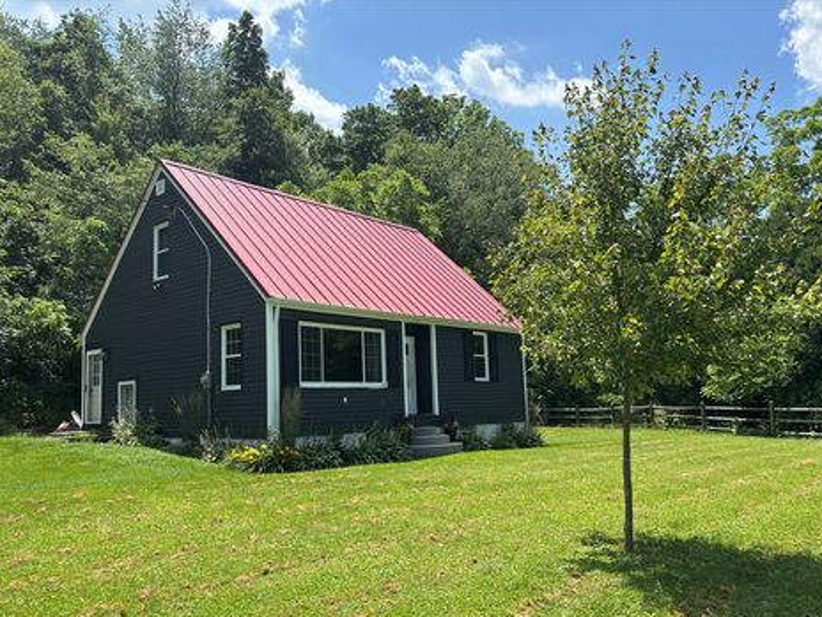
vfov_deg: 49.7
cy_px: 331
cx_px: 397
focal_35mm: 28
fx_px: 665
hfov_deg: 63.4
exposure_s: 1/1845
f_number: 1.6
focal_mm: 5.96
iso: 50
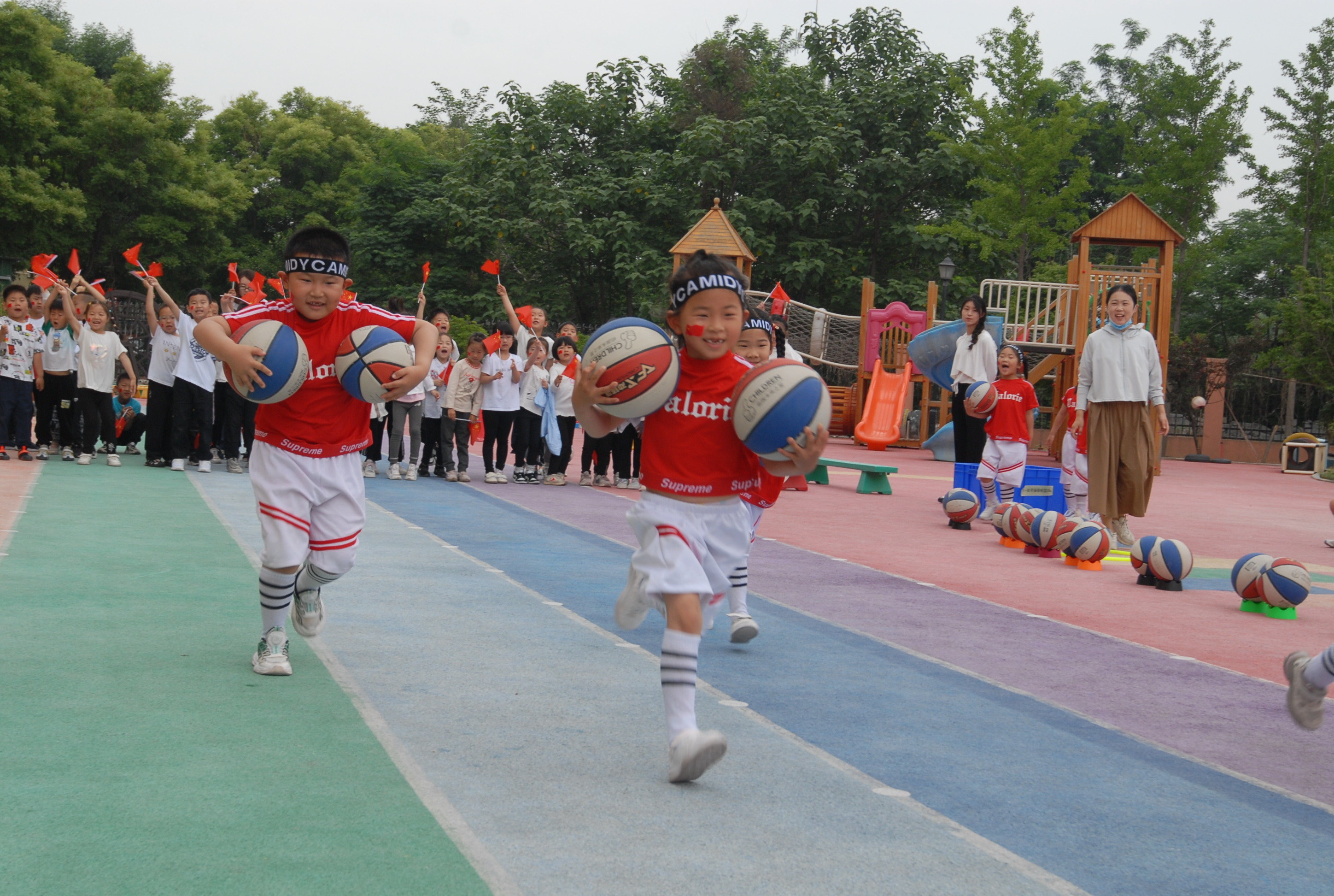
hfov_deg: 37.8
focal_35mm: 52
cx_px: 667
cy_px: 448
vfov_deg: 25.9
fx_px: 1949
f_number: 8
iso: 200
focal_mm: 35
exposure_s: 1/160
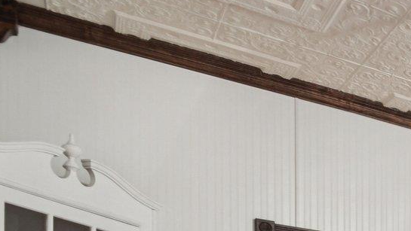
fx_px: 643
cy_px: 383
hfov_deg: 23.4
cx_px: 695
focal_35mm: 59
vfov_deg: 17.5
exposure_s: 1/2.5
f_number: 8
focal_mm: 10
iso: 400
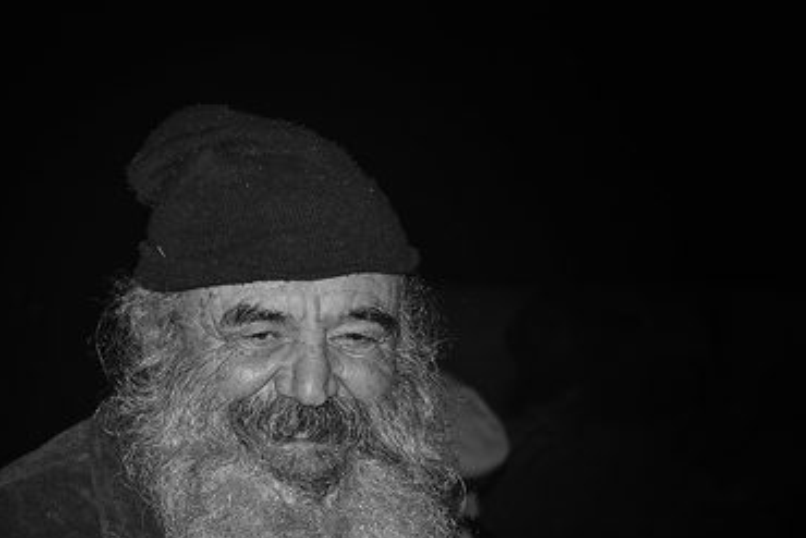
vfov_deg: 9.1
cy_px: 432
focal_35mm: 151
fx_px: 3382
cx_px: 209
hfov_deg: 13.5
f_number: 5.3
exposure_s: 1/60
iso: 100
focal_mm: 62
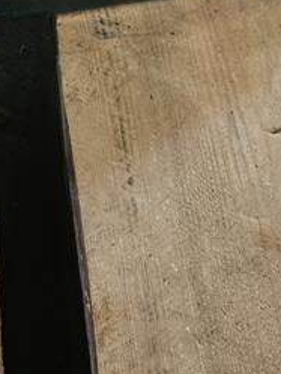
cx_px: -42
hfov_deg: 19.7
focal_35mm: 71
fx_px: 768
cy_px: -41
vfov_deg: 25.4
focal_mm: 5.4
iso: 800
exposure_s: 1/25
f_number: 1.8
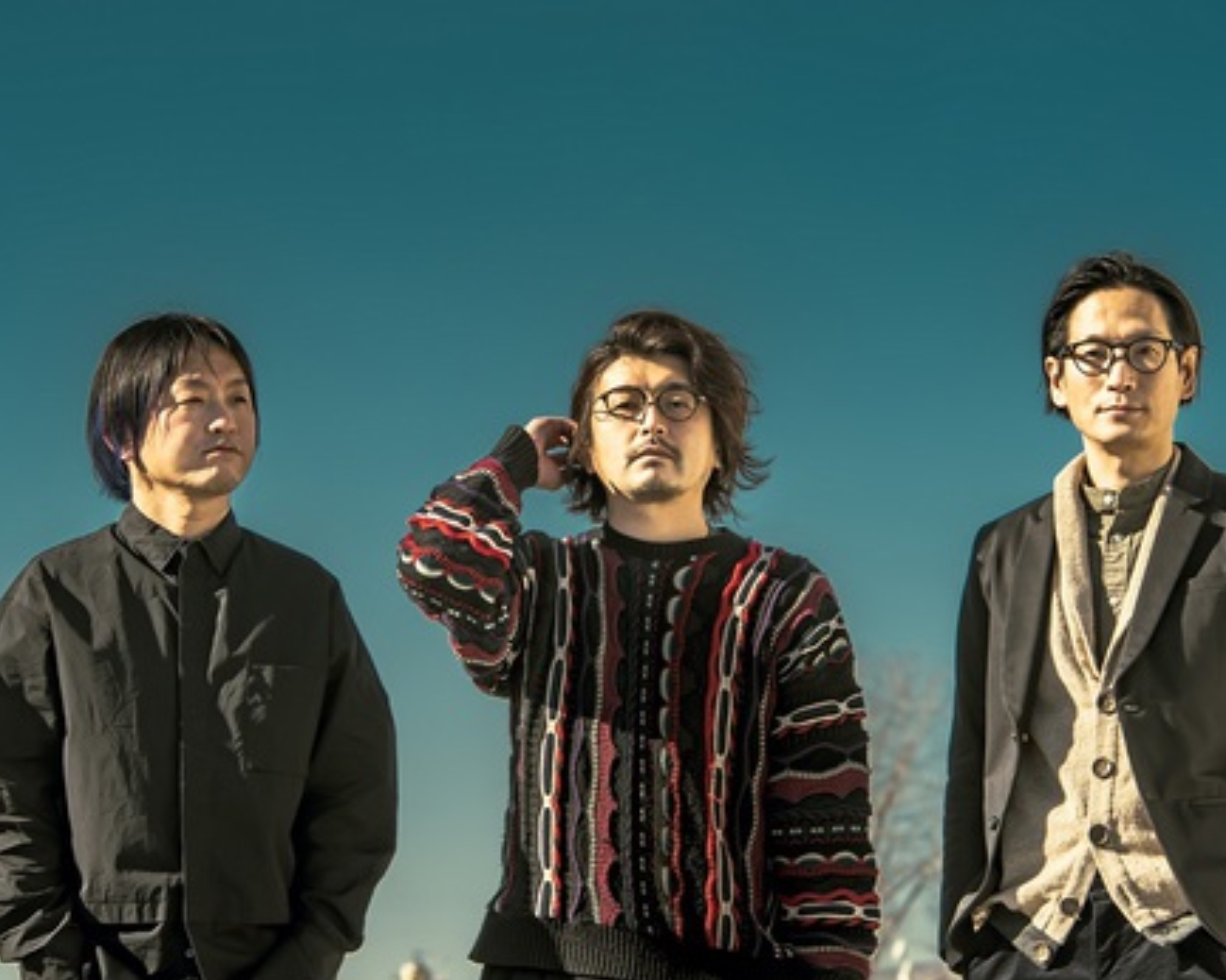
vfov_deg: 9.1
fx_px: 6166
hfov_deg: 11.4
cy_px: 480
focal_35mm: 170
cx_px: 668
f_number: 7.1
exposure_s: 1/200
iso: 100
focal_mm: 112
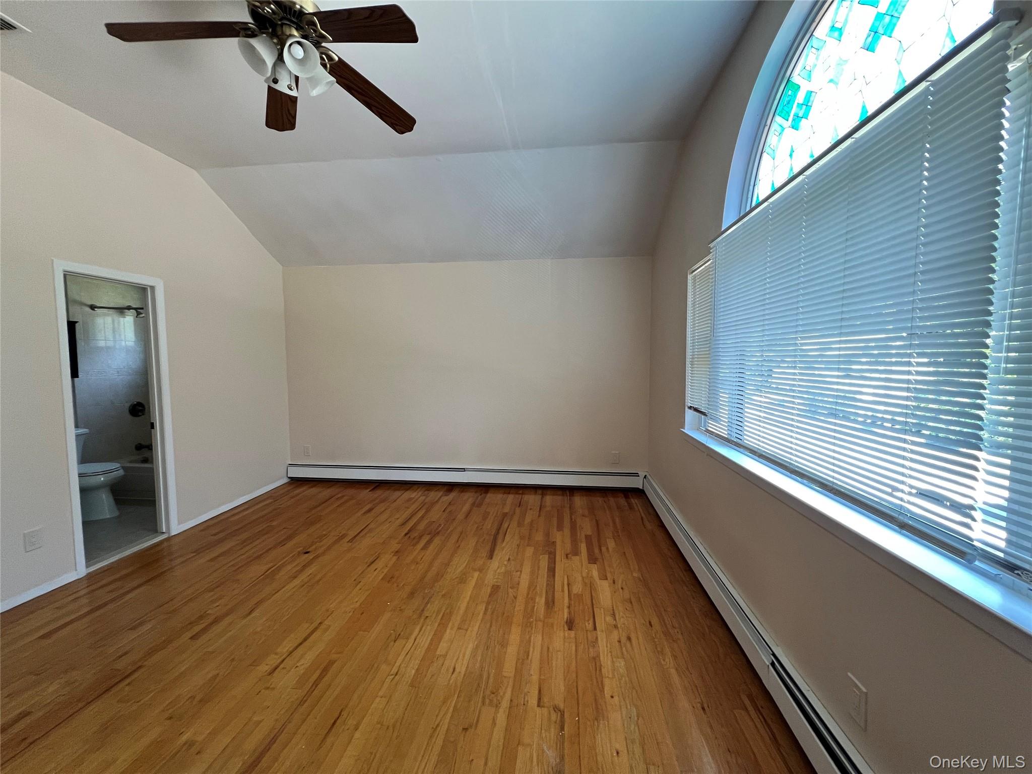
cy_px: 387
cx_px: 516
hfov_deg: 106.2
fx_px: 388
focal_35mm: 13
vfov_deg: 89.9
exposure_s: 1/99
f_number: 1.8
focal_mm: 1.57
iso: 200
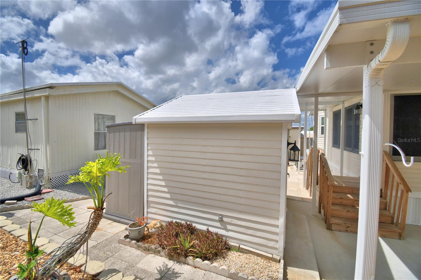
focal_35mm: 15
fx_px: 175
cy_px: 140
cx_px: 210
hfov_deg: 100.4
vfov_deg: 77.3
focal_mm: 10
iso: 100
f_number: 4.5
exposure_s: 1/2500
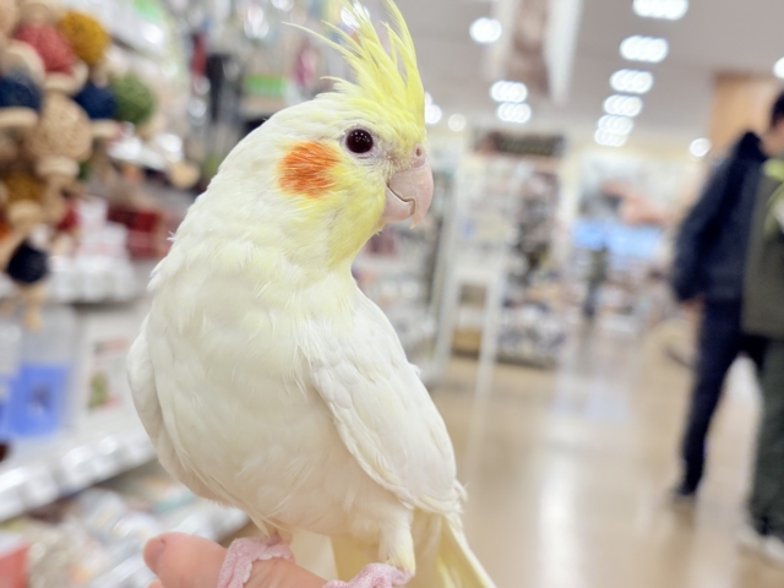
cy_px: 294
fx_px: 1178
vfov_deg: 28.0
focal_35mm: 52
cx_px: 392
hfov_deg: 36.8
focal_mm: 5.96
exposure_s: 1/100
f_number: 1.6
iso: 100
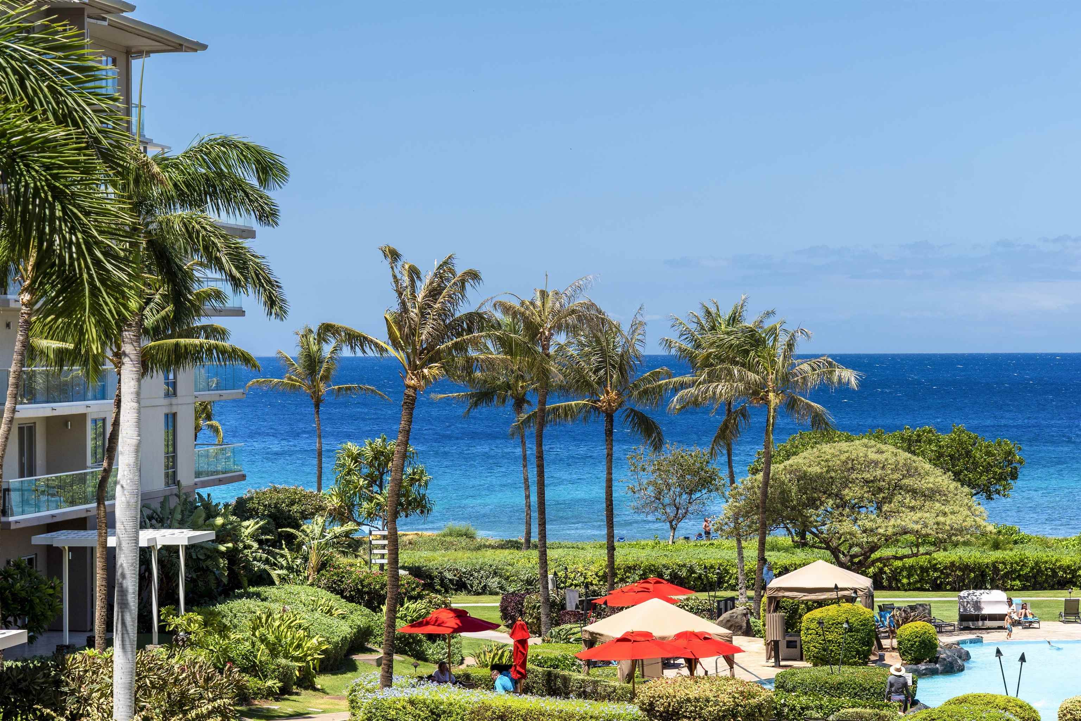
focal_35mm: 112
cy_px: 360
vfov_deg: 12.2
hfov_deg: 18.3
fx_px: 3363
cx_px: 540
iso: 100
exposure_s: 1/400
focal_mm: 75
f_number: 8
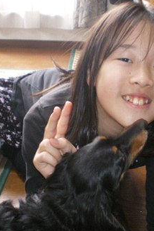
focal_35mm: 54
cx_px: 86
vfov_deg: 36.9
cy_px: 115
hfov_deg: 25.1
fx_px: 346
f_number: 3.1
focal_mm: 6.3
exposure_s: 1/30
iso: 400
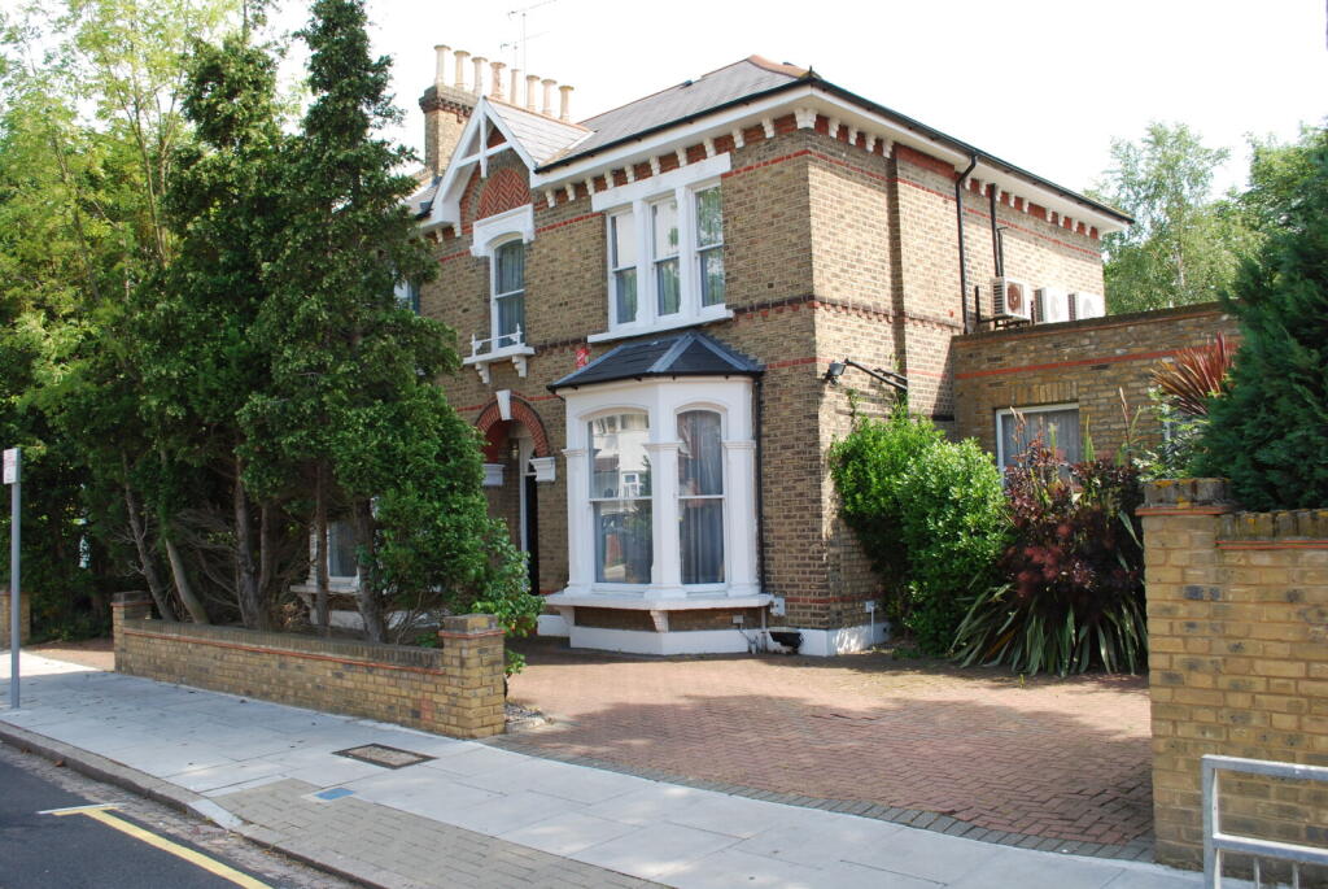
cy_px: 444
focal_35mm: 30
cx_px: 664
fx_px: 1108
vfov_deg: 43.7
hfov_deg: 61.9
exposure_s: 1/125
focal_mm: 20
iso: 125
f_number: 5.6
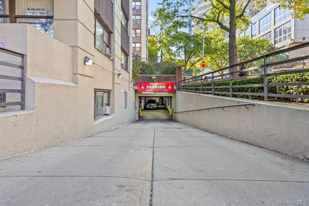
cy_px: 103
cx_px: 154
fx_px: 206
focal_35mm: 24
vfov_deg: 53.1
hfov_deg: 73.7
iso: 800
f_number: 8
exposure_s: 1/100
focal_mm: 24
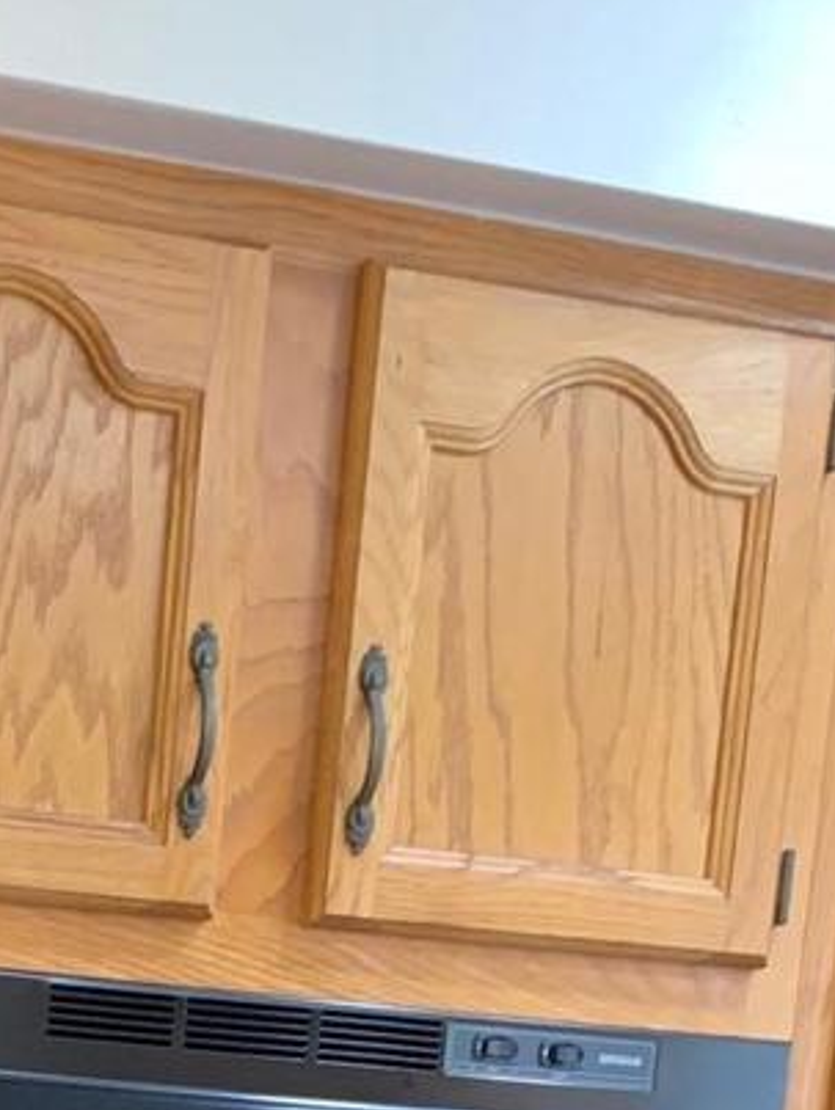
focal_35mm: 99
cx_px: -121
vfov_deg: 17.5
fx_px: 3179
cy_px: 1752
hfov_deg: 14.6
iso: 200
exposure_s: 1/60
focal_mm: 4.25
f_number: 1.8
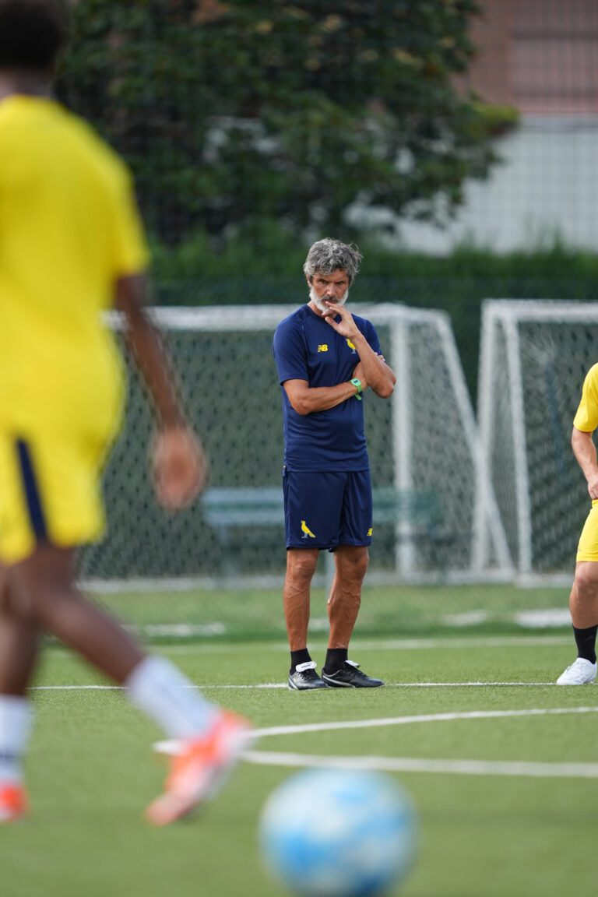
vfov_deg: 5.2
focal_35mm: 400
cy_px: 448
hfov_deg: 3.4
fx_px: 9966
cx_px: 299
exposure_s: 1/3200
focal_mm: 400
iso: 640
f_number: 2.8
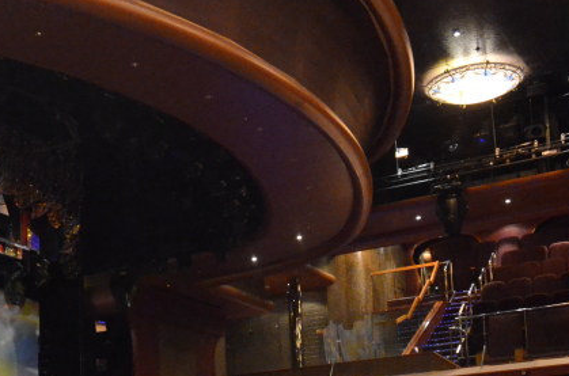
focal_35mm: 66
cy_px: 411
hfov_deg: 28.7
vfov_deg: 19.6
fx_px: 1040
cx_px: 3
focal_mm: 18
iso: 6400
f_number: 5
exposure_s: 1/100
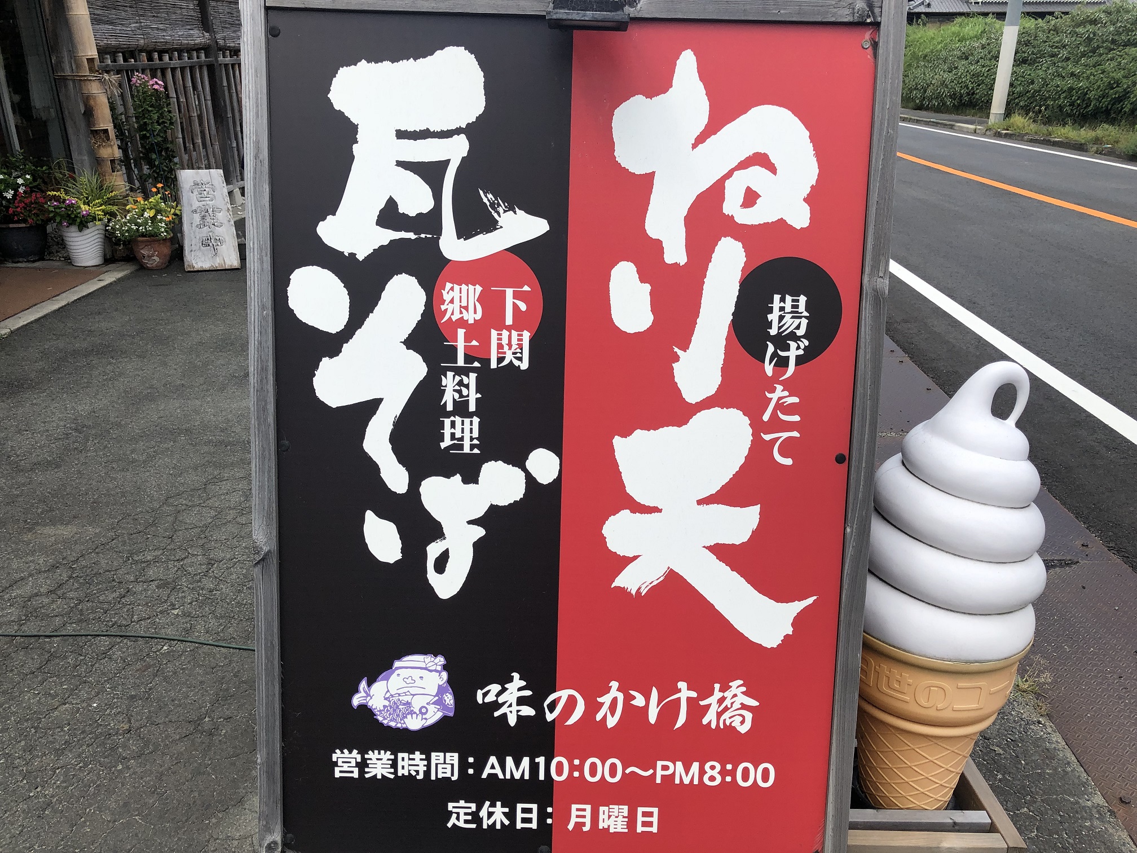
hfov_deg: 63.4
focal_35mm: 28
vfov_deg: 49.7
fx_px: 920
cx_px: 568
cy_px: 426
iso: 20
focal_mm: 4
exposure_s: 1/1656
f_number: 1.8
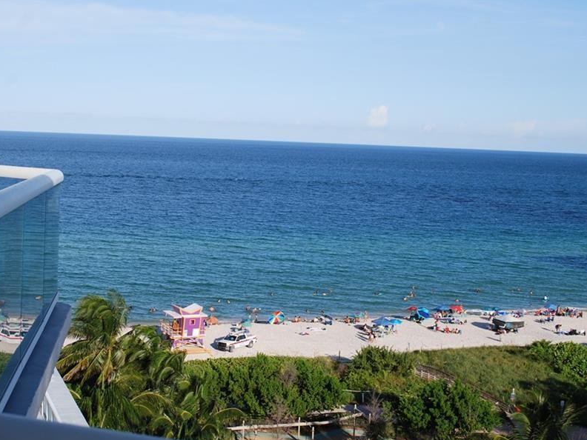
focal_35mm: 56
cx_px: 230
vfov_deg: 26.1
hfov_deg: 34.2
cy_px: 193
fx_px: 950
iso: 100
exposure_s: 1/250
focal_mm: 30
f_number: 8
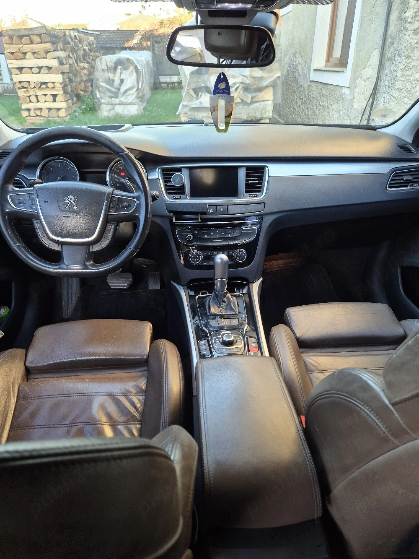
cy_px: 280
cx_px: 210
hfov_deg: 58.9
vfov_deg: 73.9
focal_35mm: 23
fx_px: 371
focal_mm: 5.4
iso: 160
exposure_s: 1/100
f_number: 1.8
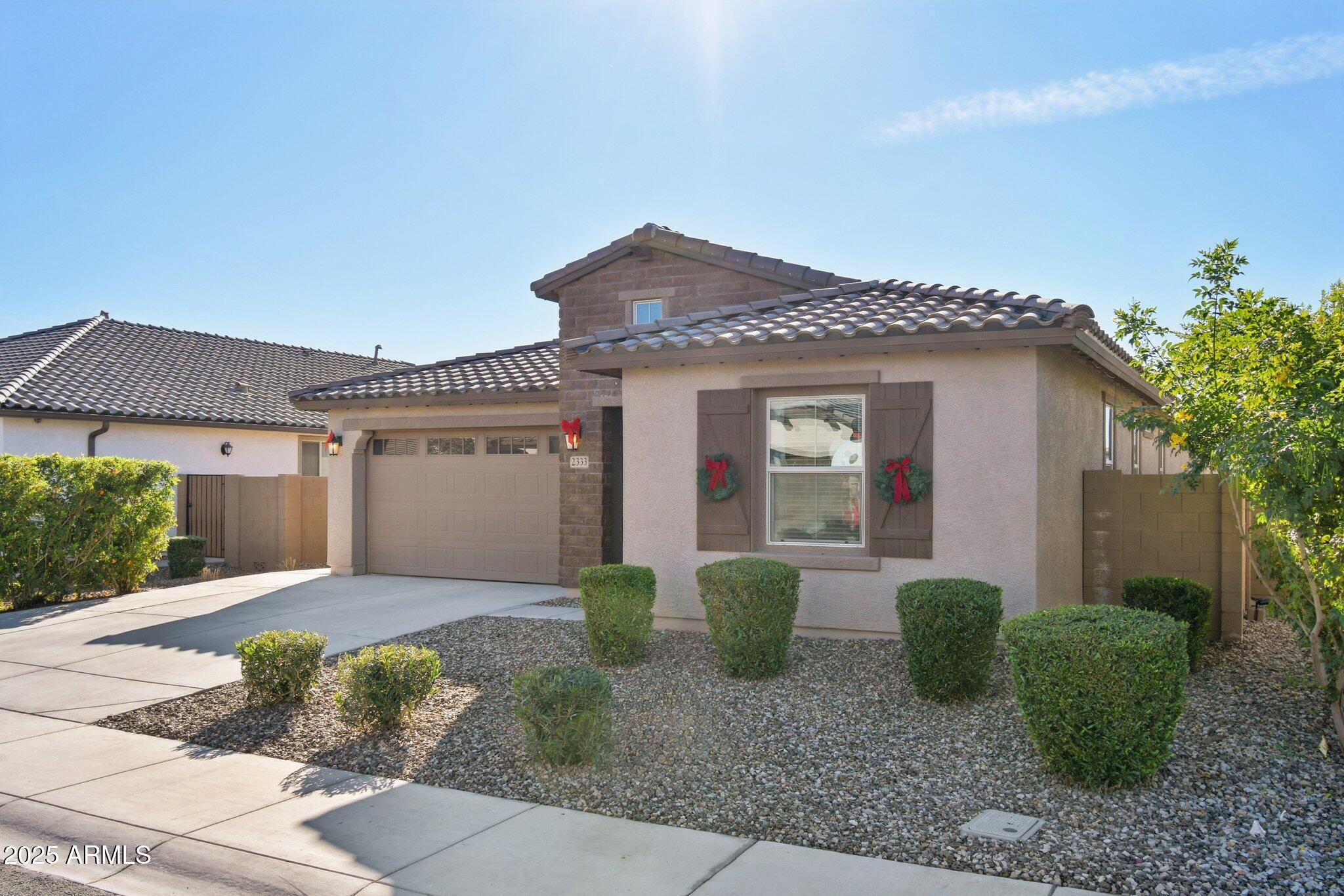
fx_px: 1120
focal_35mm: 30
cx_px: 672
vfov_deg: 43.6
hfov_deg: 61.9
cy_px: 448
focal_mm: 20
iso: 100
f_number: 8
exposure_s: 1/320
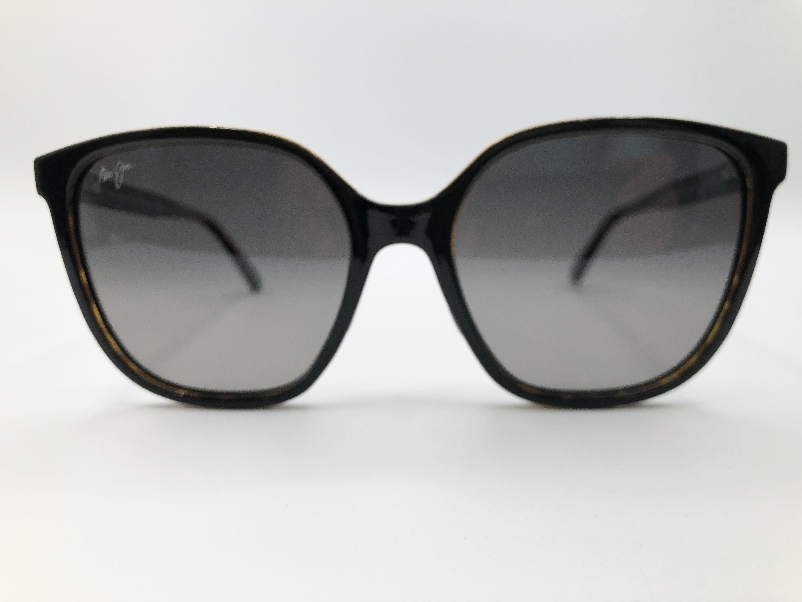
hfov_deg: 63.4
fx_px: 649
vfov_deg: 49.7
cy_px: 301
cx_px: 401
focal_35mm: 28
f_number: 1.8
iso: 32
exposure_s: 1/1021
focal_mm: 4
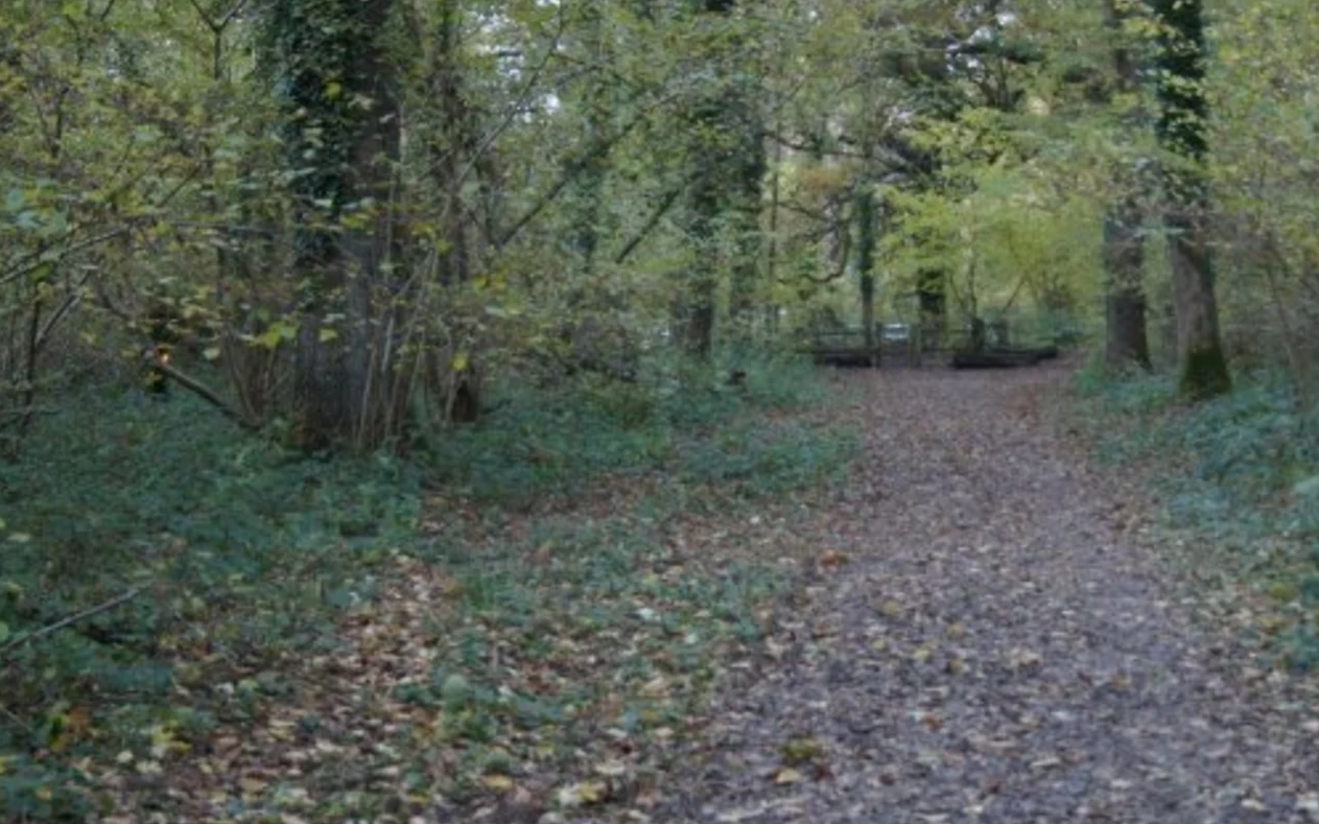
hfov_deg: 34.4
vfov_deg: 22.0
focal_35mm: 59
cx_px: 815
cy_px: 424
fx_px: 2121
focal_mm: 30
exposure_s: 1/40
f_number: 4.5
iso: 1600
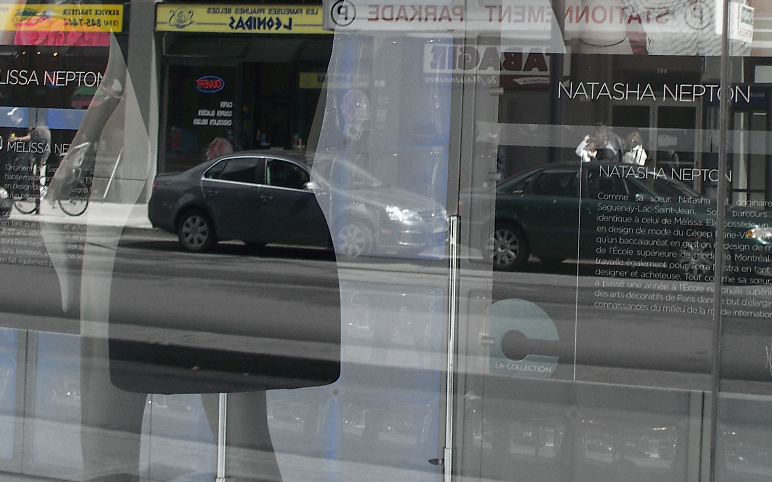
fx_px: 1683
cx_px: 528
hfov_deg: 25.7
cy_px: 6
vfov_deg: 16.0
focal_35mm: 80
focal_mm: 7.54
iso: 64
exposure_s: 1/80
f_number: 2.8
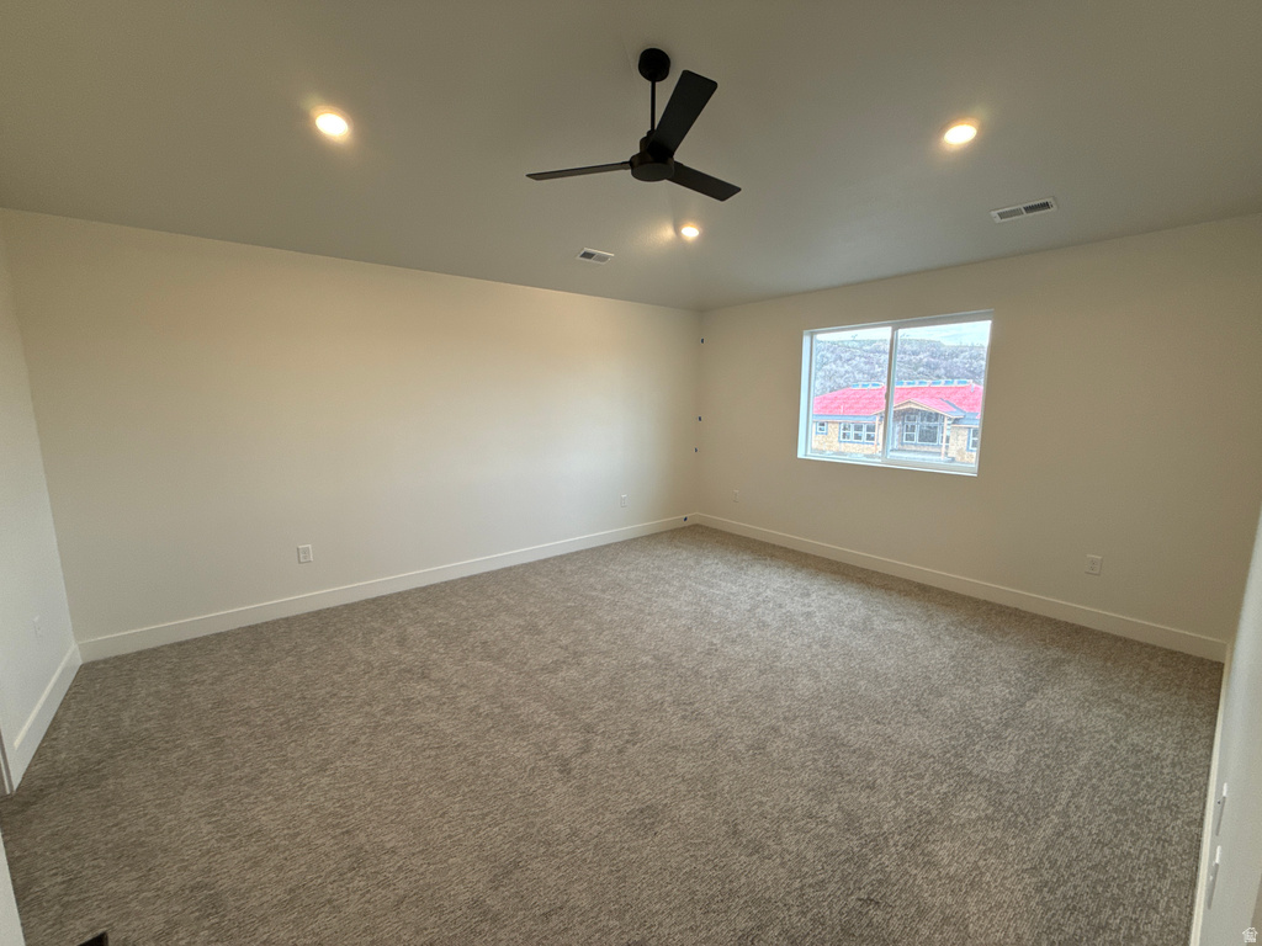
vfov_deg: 85.7
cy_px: 473
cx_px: 631
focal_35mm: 14
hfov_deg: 102.1
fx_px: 510
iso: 125
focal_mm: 2.22
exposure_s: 1/120
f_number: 2.2
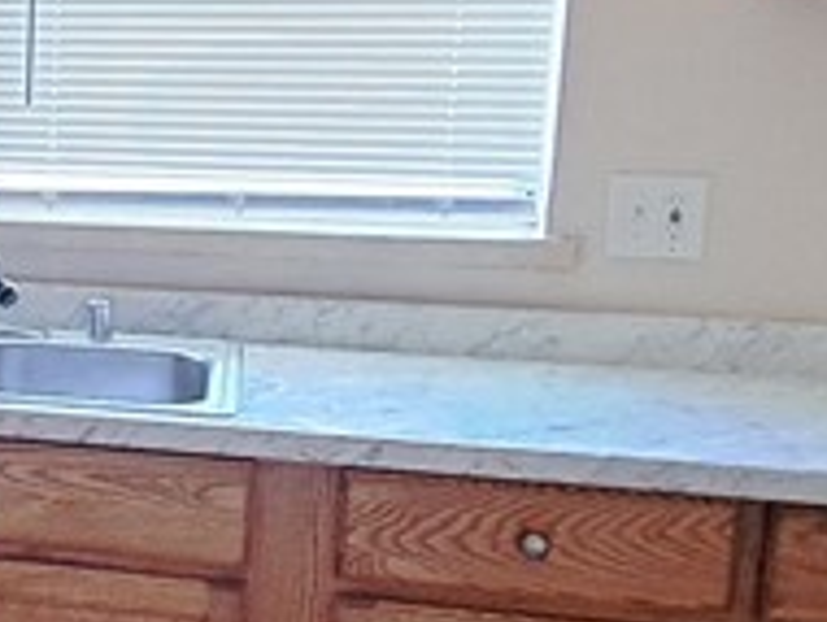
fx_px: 1674
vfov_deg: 21.1
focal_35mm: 70
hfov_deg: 21.9
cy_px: 291
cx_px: -483
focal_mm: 1.74
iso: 250
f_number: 2.2
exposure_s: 1/24
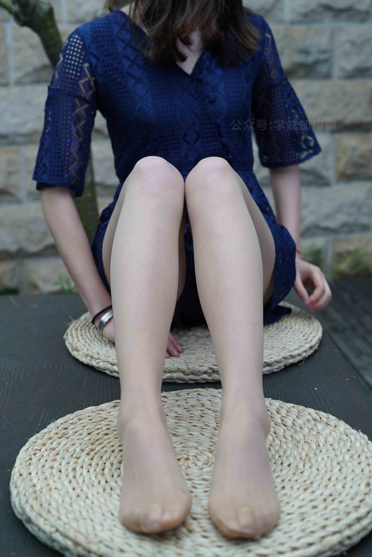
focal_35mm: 50
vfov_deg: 39.6
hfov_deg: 27.0
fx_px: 774
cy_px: 278
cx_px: 186
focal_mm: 50
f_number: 4
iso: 640
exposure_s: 1/60
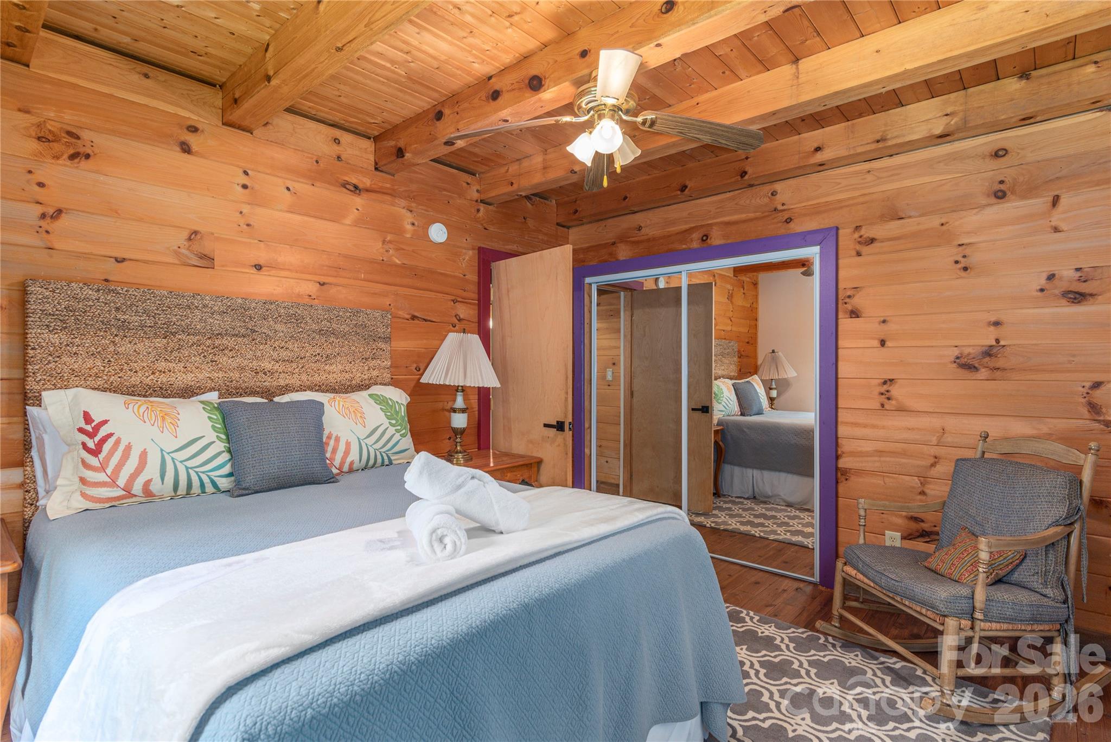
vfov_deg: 70.5
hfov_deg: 93.3
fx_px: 525
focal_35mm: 17
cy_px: 371
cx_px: 556
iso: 320
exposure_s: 1/15
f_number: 7.1
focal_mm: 17
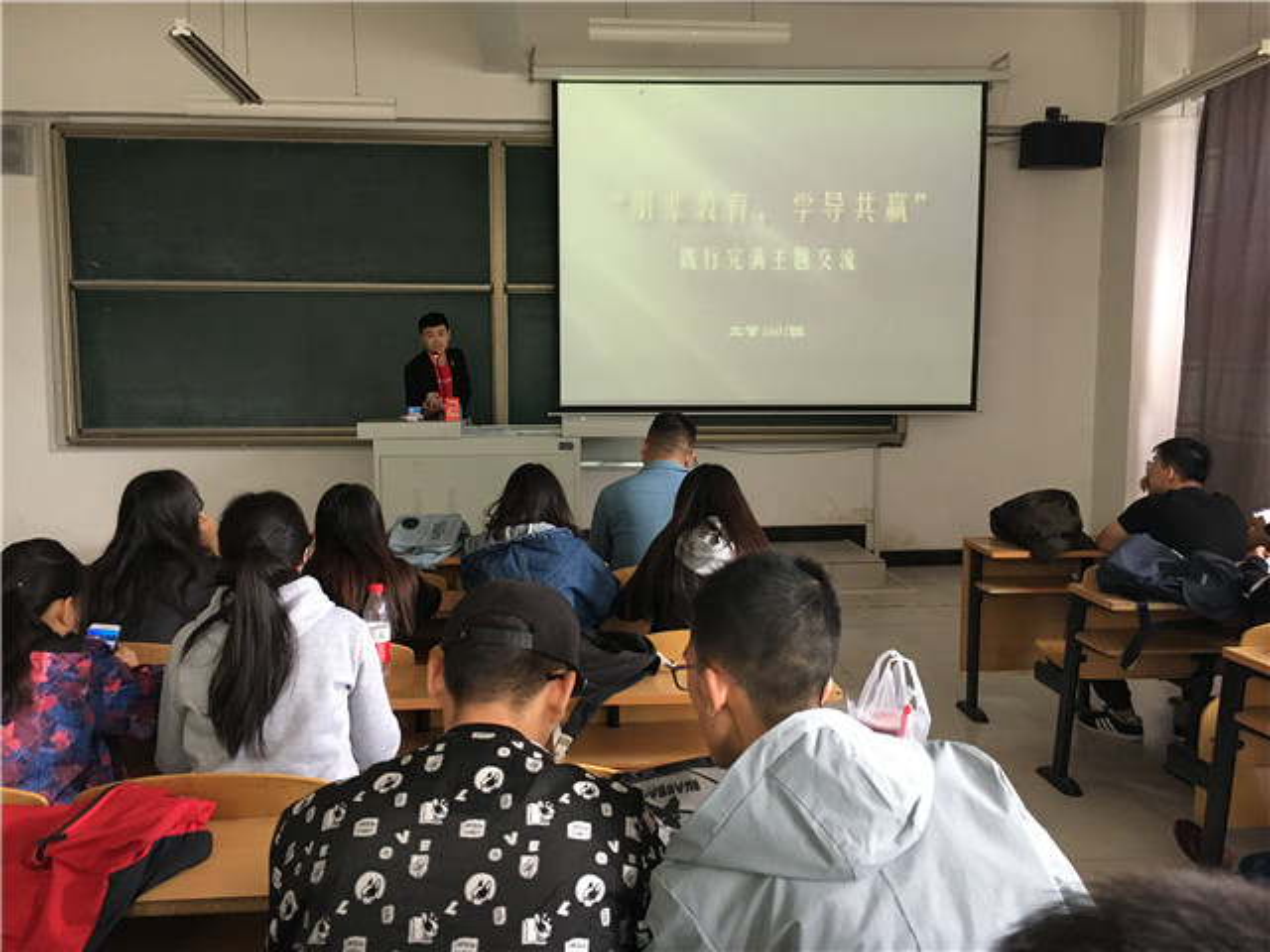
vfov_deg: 48.2
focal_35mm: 29
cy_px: 476
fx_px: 1064
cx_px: 635
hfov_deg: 61.7
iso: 200
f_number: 2.2
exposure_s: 1/33
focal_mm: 4.15
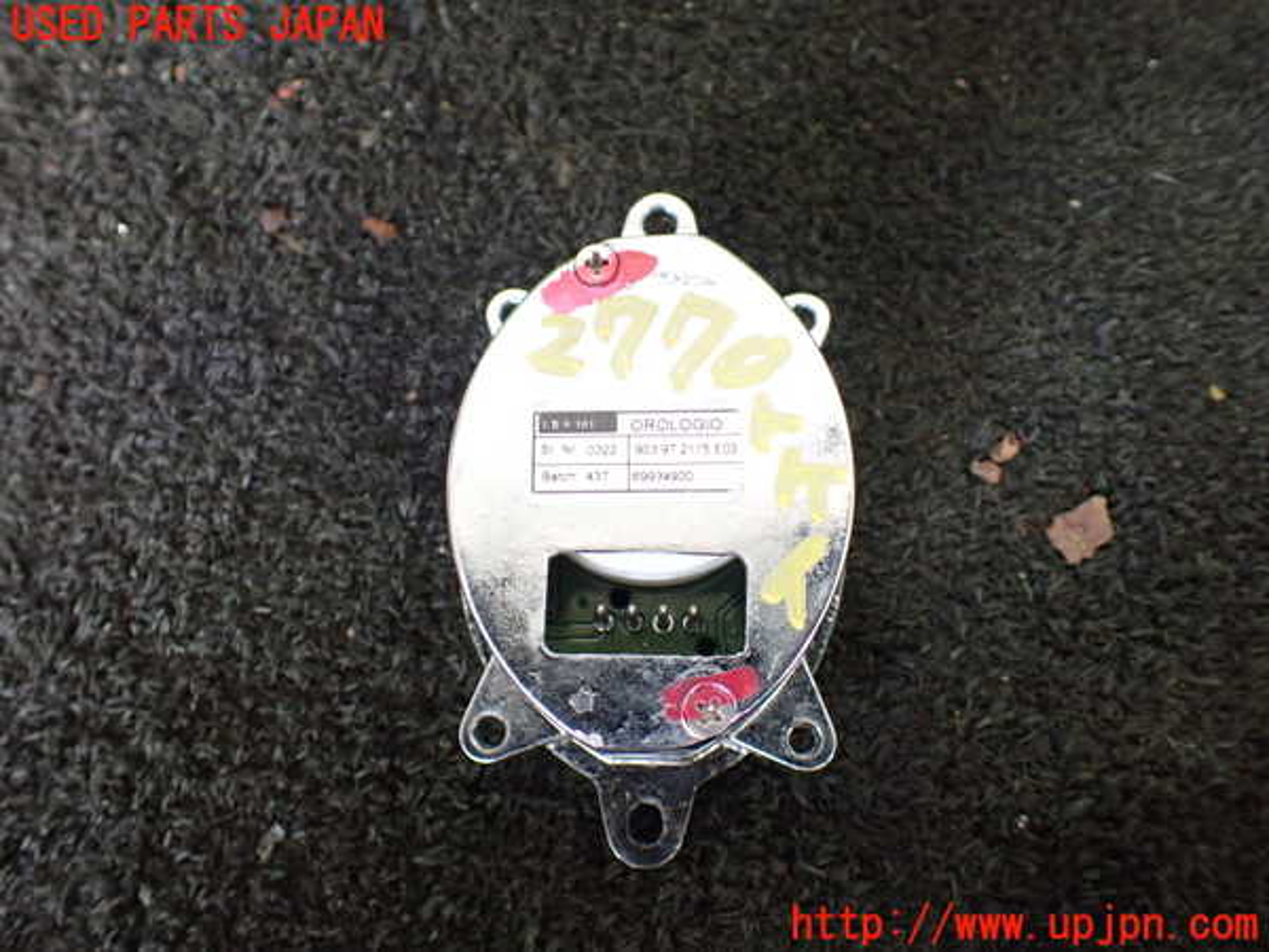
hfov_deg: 60.0
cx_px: 634
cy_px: 476
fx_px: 1100
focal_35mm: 30
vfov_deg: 46.8
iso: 500
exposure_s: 1/125
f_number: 2.3
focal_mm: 5.4
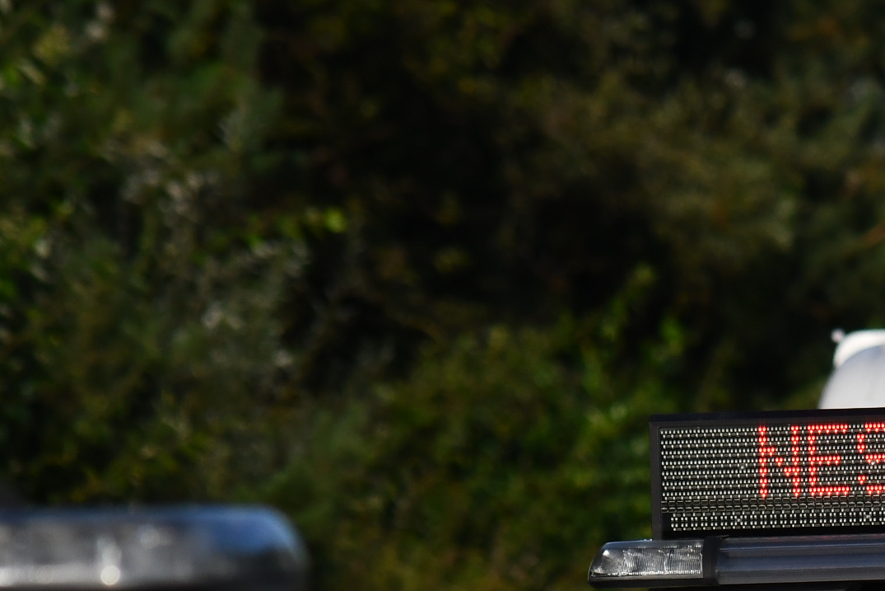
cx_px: 929
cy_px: 656
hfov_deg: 2.7
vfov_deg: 1.8
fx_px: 19102
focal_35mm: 777
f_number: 5
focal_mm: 200
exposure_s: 1/8000
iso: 400
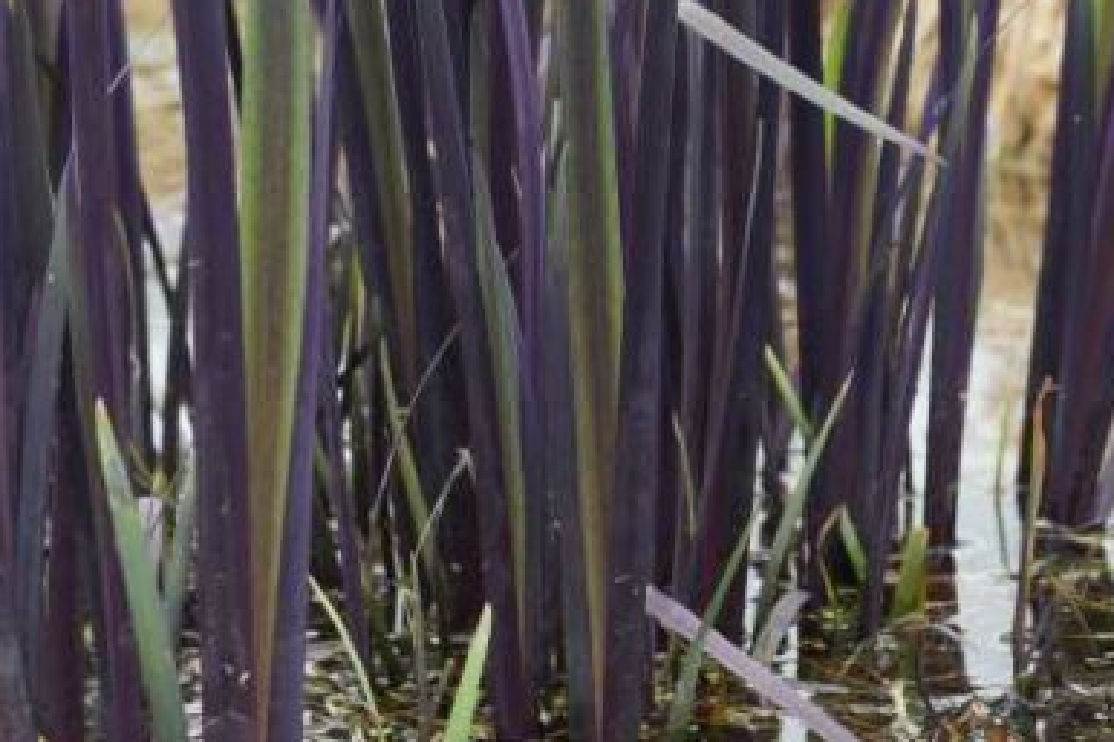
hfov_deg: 13.6
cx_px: 776
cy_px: 193
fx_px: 4674
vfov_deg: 9.1
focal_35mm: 151
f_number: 5
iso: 100
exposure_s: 1/125
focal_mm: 45
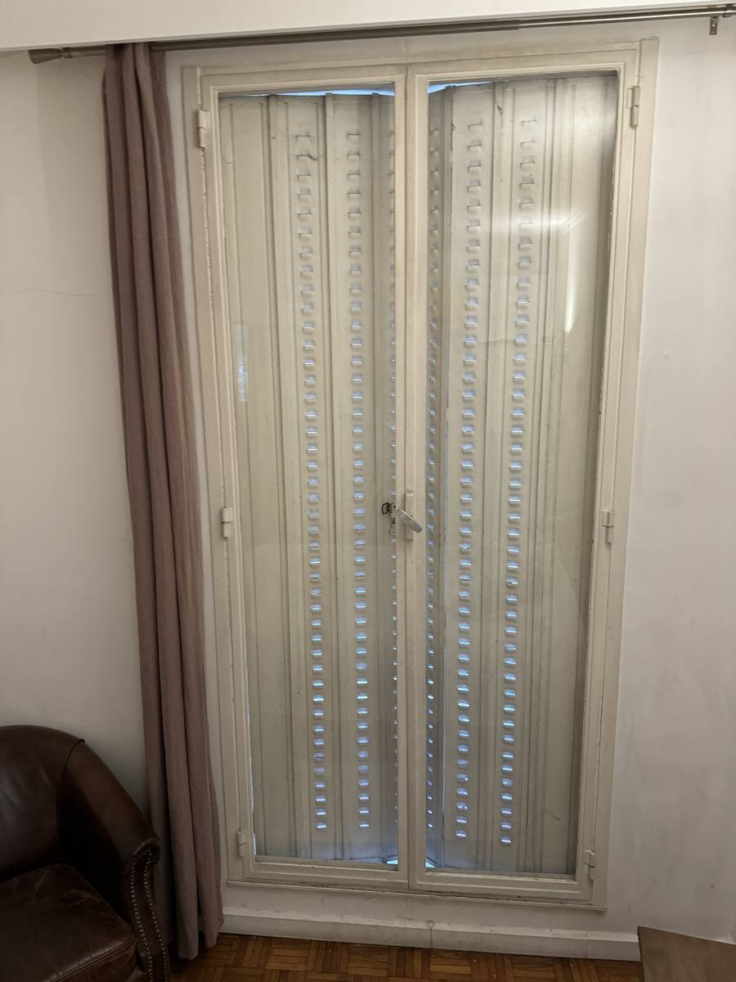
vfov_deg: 71.6
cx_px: 368
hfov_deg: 56.8
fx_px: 680
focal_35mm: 24
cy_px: 491
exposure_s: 1/50
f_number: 1.78
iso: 400
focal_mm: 6.76
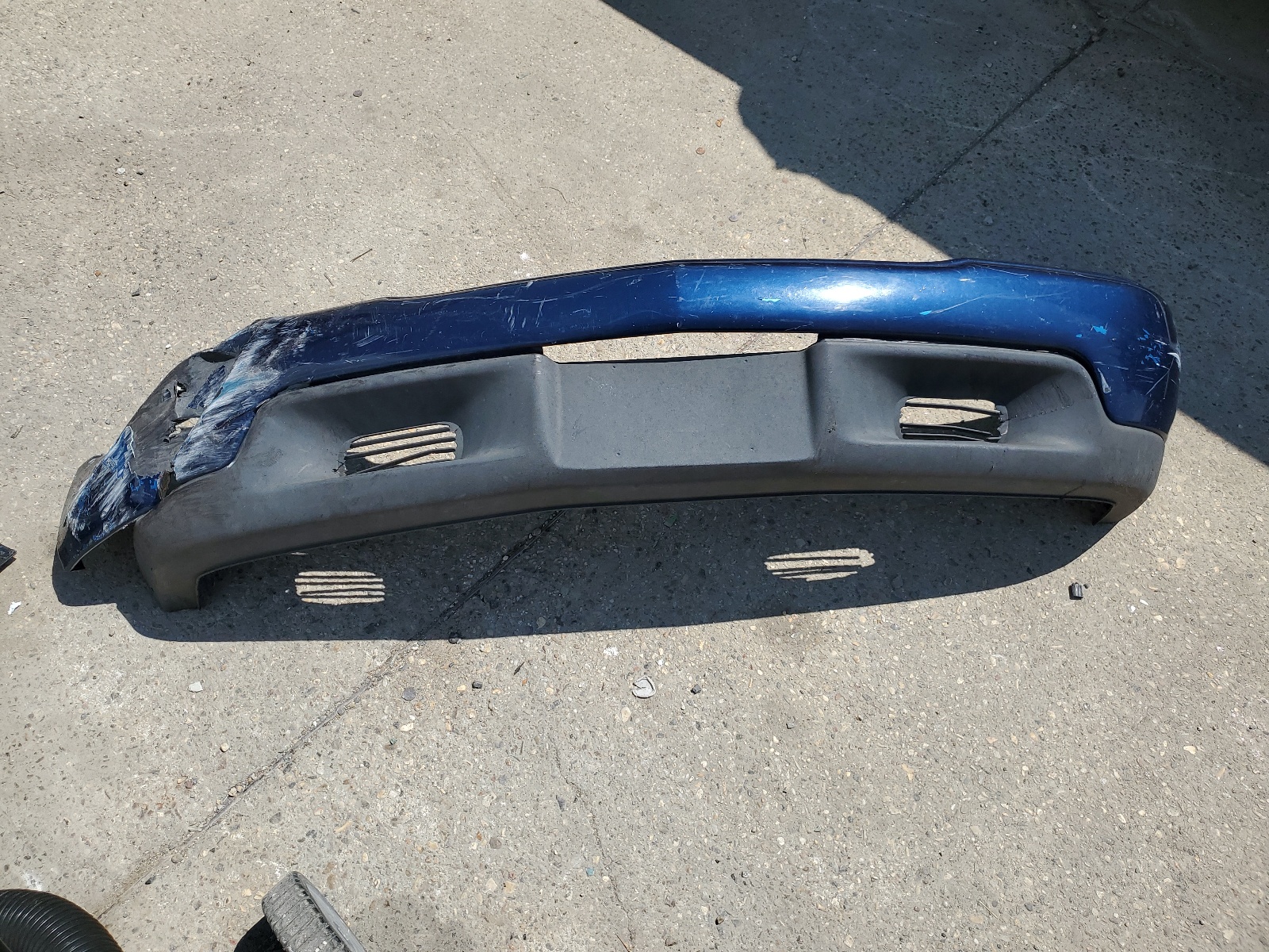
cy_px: 476
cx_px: 634
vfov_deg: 53.1
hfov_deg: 67.3
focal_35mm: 26
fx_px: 953
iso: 50
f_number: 1.5
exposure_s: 1/3333
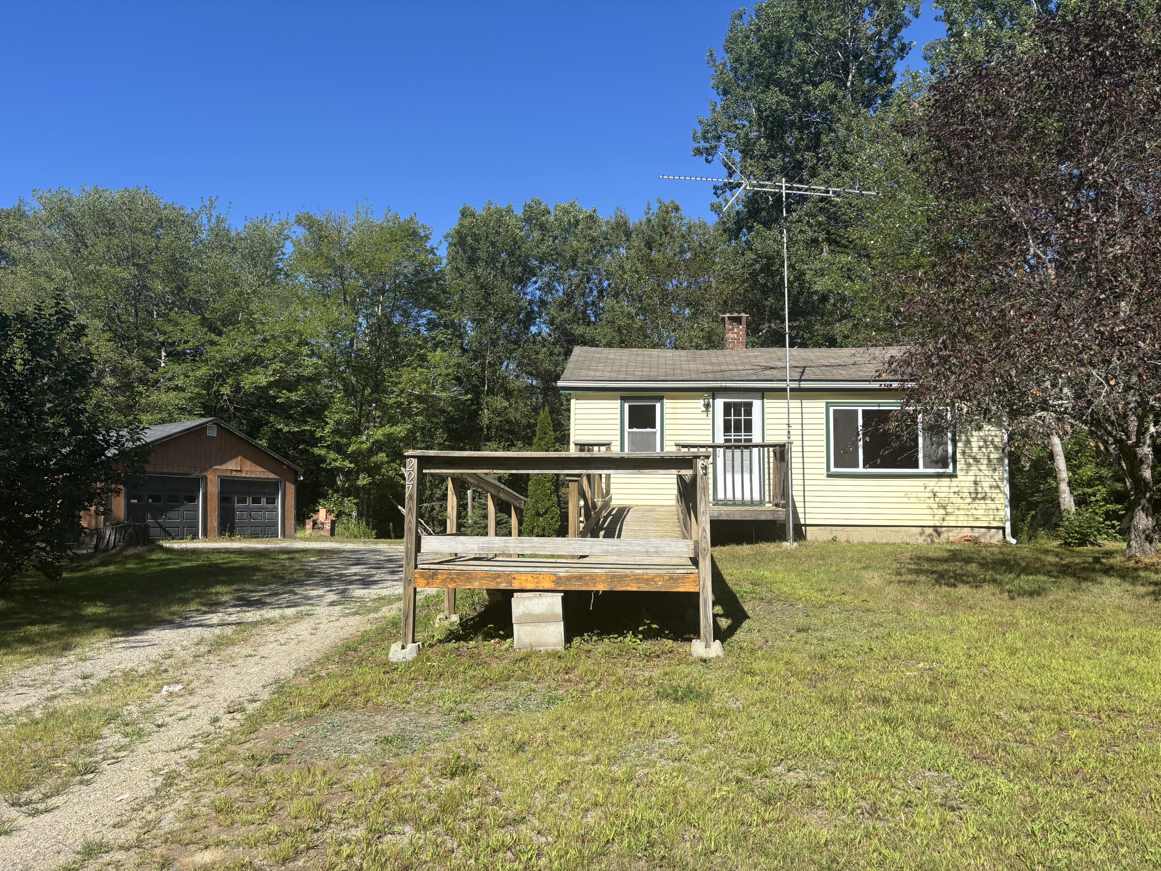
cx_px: 580
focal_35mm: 26
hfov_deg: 67.3
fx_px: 872
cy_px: 436
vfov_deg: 53.1
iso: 50
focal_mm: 5.96
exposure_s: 1/2710
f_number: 1.6
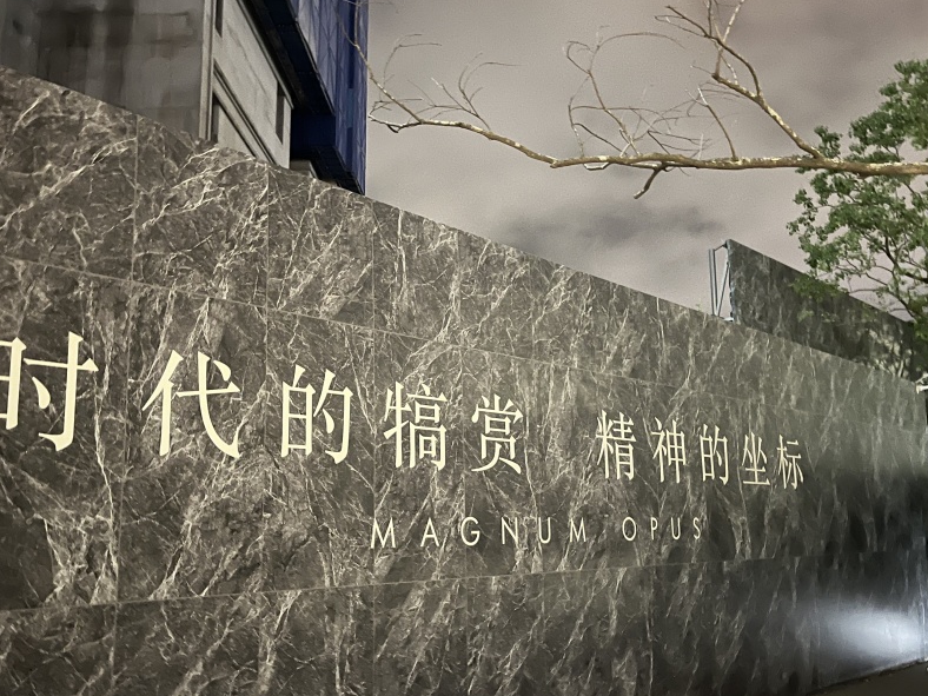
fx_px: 885
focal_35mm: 33
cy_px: 382
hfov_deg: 55.3
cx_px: 438
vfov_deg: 42.9
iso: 640
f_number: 1.6
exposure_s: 1/10
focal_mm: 5.1
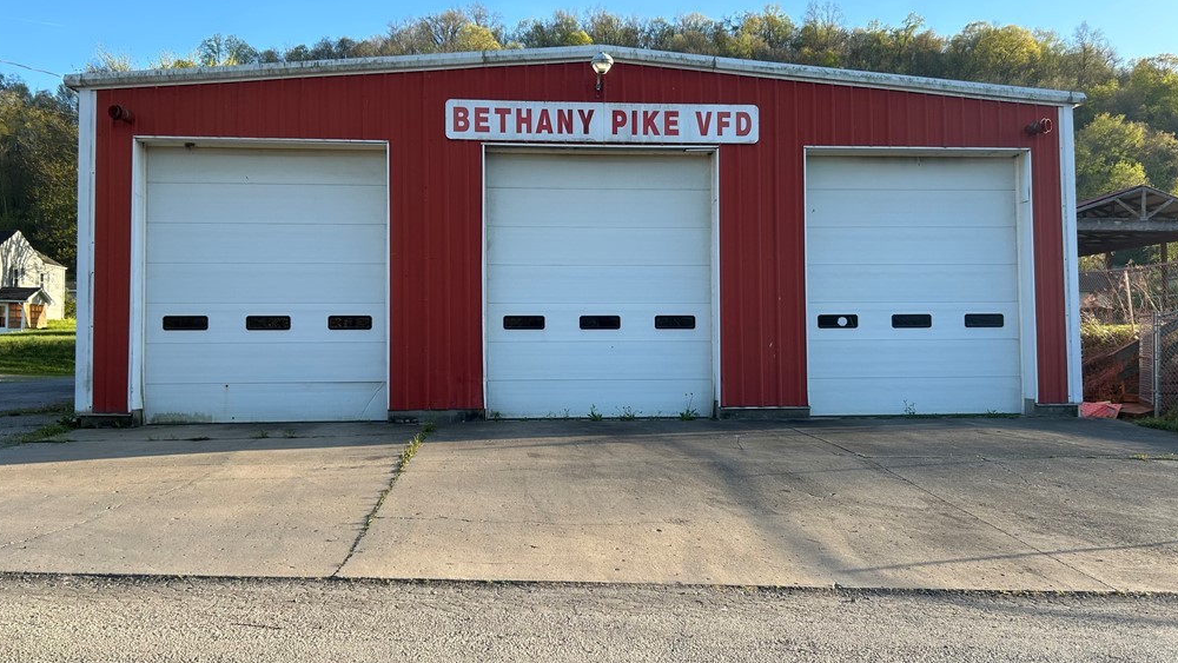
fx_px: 906
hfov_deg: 66.1
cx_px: 588
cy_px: 317
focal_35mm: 29
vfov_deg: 40.2
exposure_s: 1/932
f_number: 1.5
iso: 50
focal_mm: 5.7
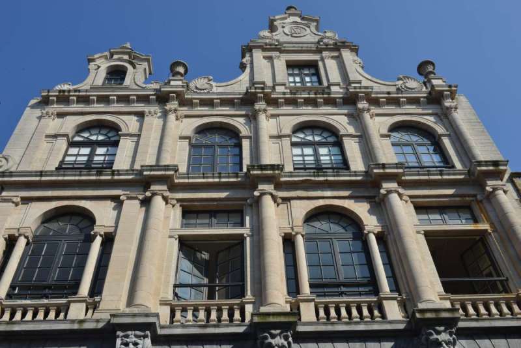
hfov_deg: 50.7
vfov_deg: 35.1
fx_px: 550
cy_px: 174
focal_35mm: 38
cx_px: 260
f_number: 22
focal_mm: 38
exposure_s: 1/50
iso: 125
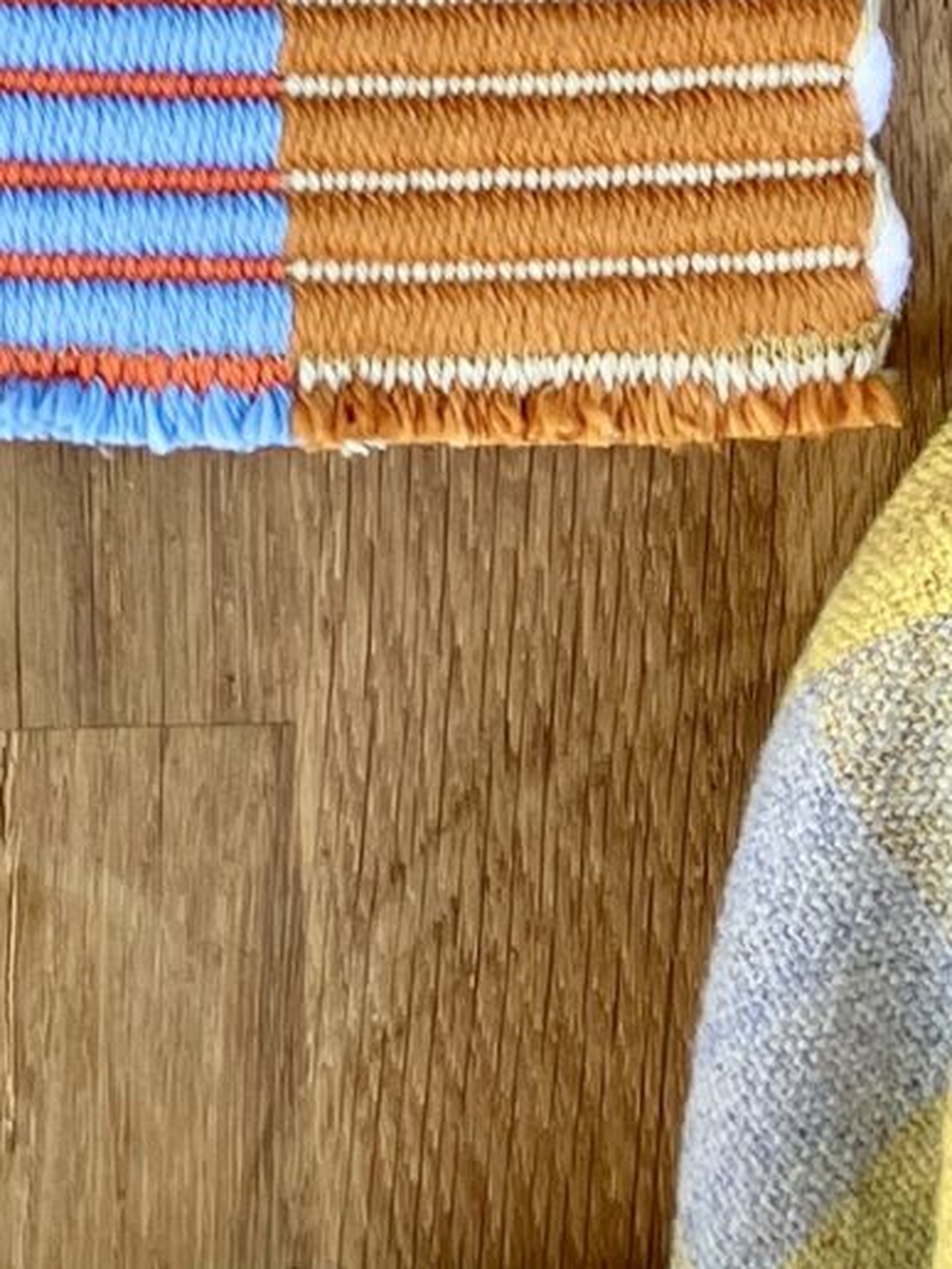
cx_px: -288
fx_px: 5097
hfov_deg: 10.4
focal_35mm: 139
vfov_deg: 12.5
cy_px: -1259
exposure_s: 1/121
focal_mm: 3.99
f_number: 1.8
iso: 32
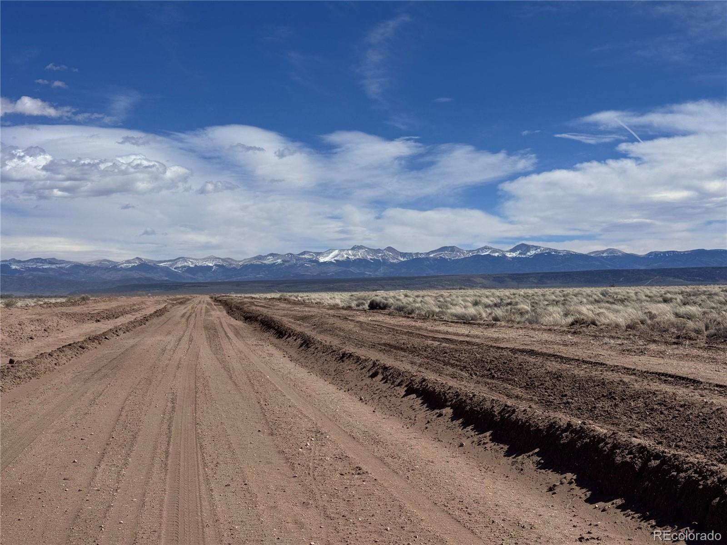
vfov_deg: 30.3
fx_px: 1008
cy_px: 272
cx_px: 364
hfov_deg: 39.7
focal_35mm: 48
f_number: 1.78
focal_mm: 6.76
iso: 80
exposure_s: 1/10526
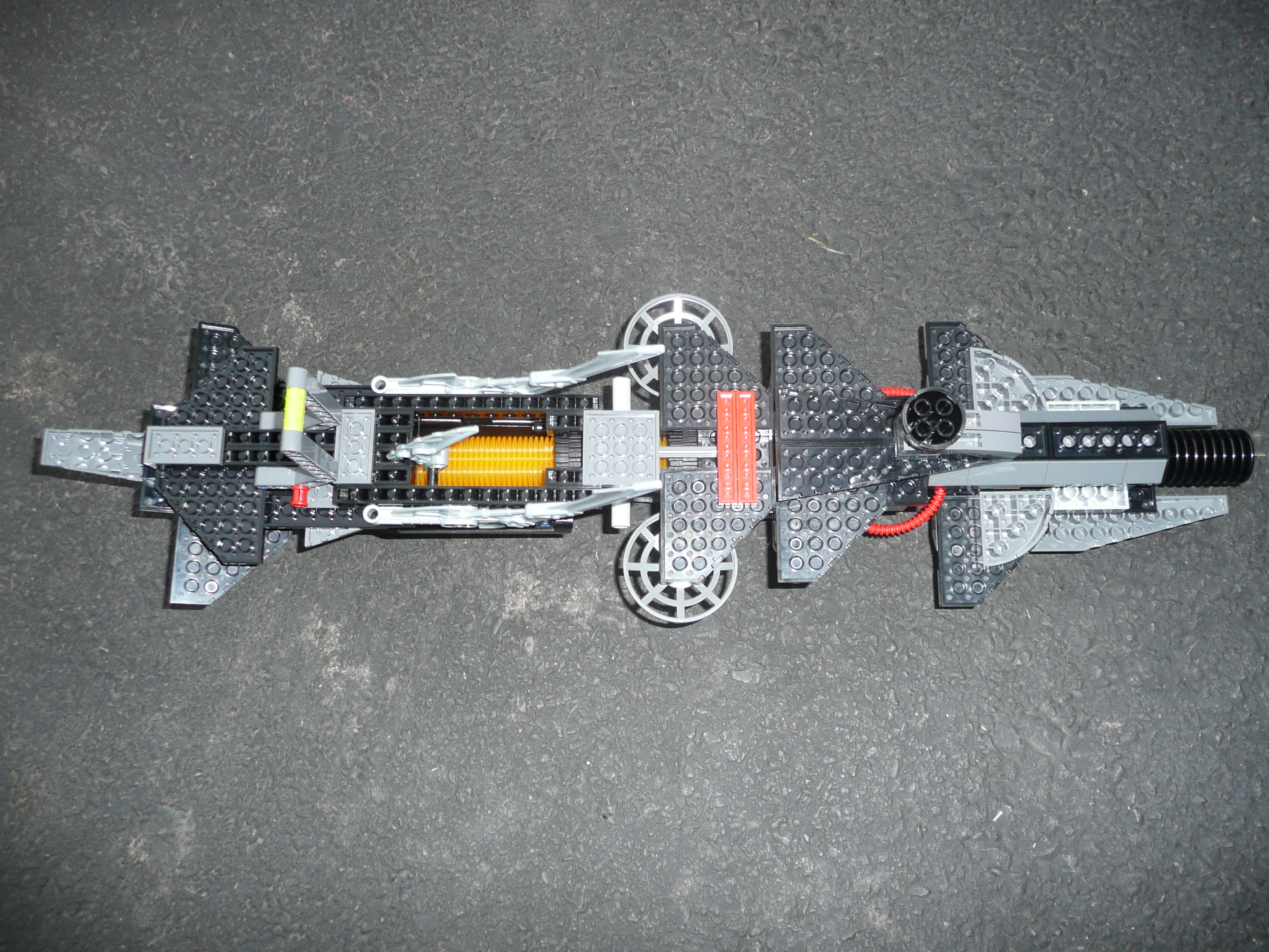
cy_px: 476
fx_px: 1026
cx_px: 634
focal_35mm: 28
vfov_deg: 49.7
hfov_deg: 63.4
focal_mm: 4.6
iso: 100
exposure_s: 1/30
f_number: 3.3
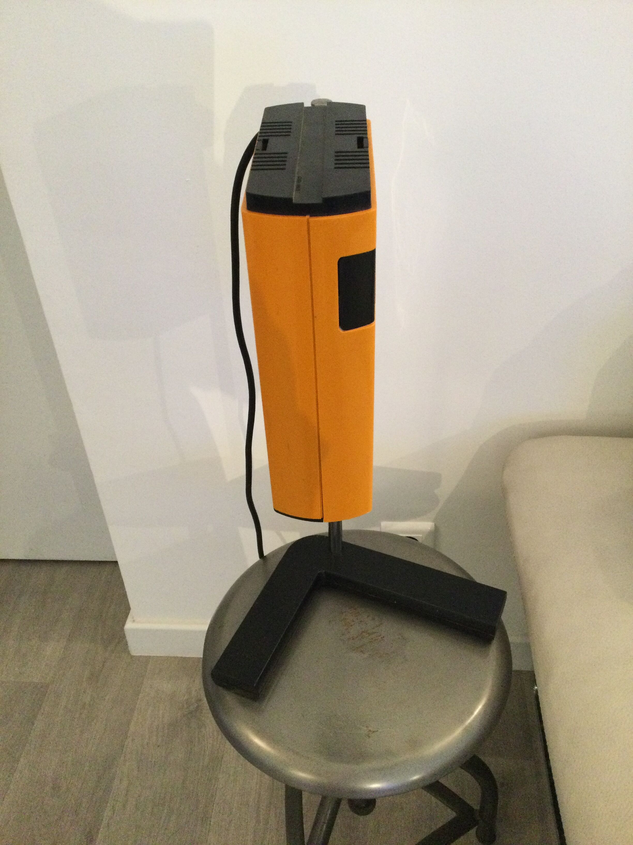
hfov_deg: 45.4
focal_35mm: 31
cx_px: 316
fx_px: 756
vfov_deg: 58.4
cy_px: 422
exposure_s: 1/17
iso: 250
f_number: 2.4
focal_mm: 3.3
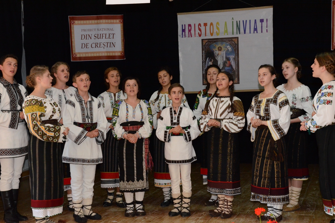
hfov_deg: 28.1
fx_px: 670
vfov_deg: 18.9
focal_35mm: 72
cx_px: 168
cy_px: 112
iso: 3200
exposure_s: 1/60
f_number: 10
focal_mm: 48
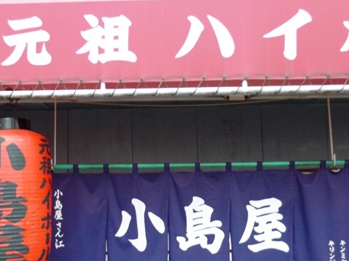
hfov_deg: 37.5
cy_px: 138
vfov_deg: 28.6
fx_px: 514
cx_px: 167
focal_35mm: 51
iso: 200
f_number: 2.5
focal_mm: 9.3
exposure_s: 1/15
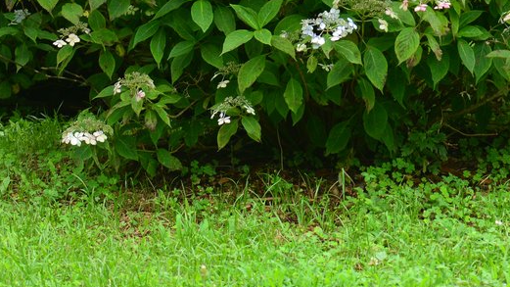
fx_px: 4571
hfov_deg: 6.4
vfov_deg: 3.6
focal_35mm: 338
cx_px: 370
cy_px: -202
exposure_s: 1/125
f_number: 7.1
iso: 360
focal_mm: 105
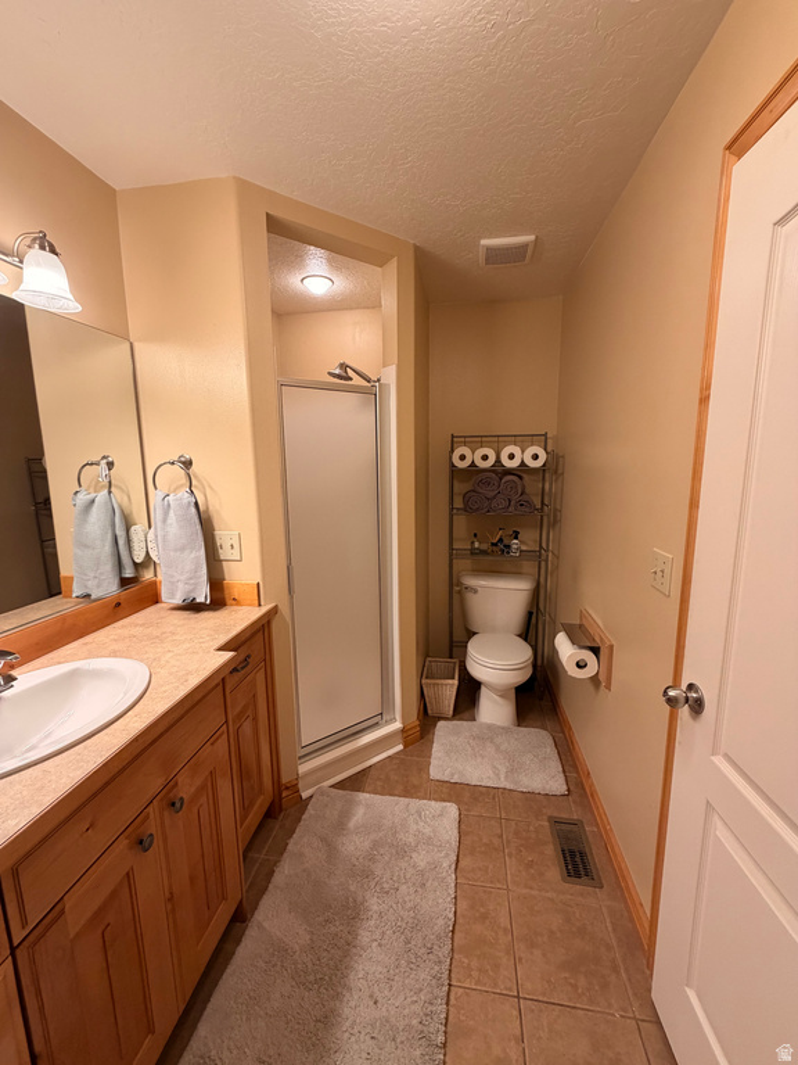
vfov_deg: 102.1
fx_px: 430
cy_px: 532
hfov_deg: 85.7
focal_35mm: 14
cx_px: 399
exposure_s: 1/120
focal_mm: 2.22
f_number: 2.2
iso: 320
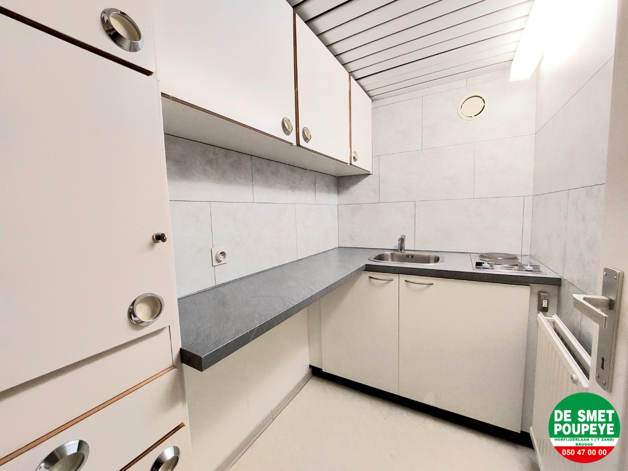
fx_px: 236
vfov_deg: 89.9
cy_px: 236
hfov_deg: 106.2
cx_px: 314
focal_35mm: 13
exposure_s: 1/50
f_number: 2.2
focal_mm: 1.74
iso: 200
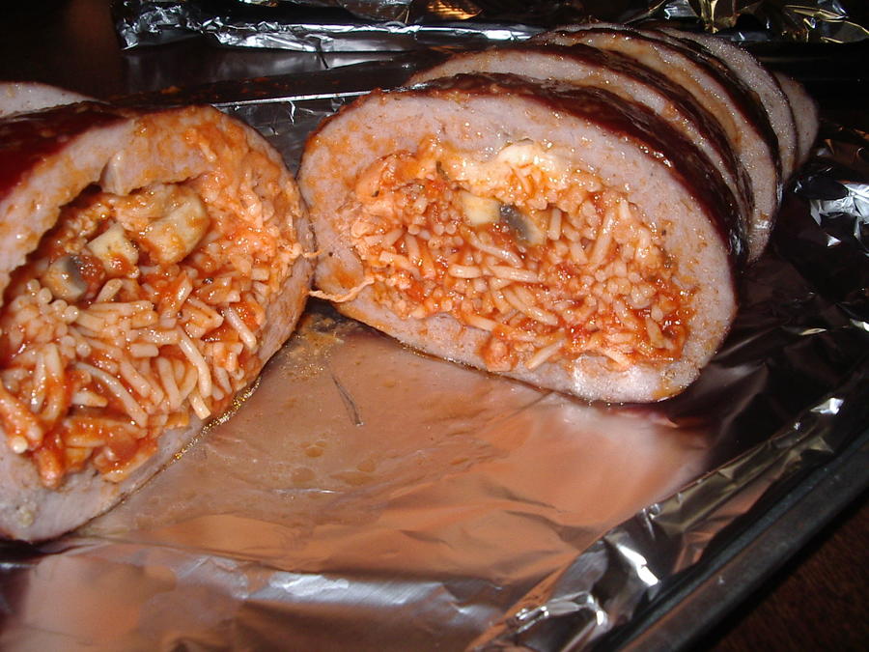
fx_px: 954
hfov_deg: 49.0
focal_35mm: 38
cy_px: 326
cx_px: 434
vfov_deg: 37.7
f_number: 4.8
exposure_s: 1/60
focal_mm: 5.8
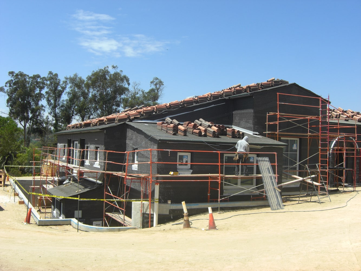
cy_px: 136
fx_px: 396
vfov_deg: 37.7
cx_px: 180
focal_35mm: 38
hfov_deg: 49.0
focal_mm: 7.9
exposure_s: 1/800
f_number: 4
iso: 80
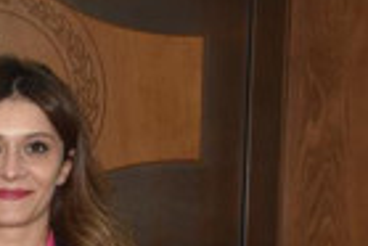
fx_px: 1492
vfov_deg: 9.3
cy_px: 306
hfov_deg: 13.0
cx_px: -257
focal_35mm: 146
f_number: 4
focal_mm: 27
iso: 200
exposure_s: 1/60
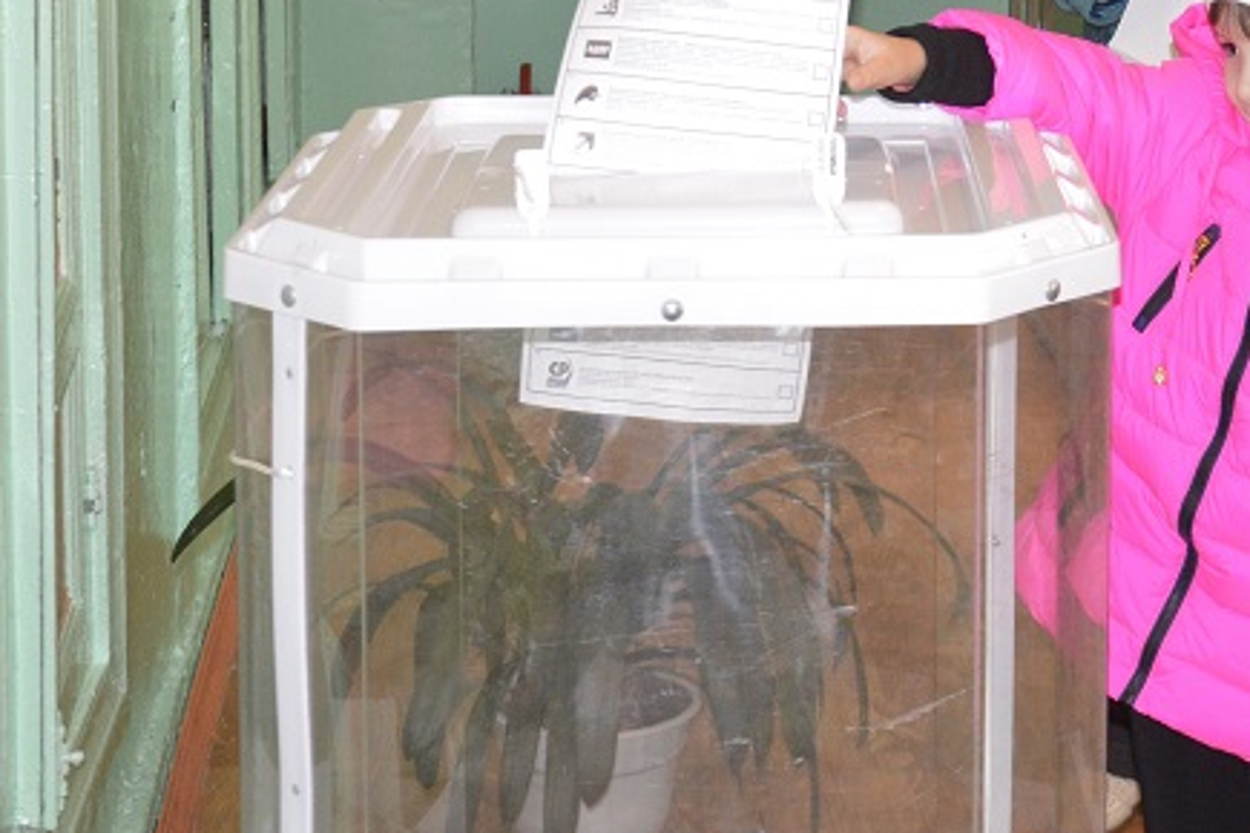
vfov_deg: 14.5
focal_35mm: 93
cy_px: -10
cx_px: 1014
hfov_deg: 21.6
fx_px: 3229
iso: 2000
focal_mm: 30
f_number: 4.2
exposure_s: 1/60
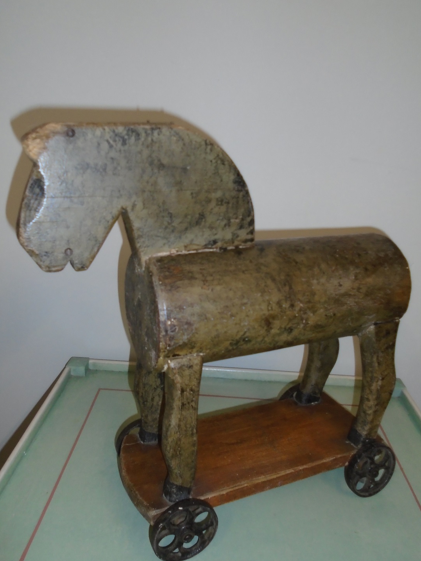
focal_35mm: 28
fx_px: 454
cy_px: 280
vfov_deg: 63.4
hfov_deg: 49.7
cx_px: 207
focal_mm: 4.6
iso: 200
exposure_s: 1/30
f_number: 3.2
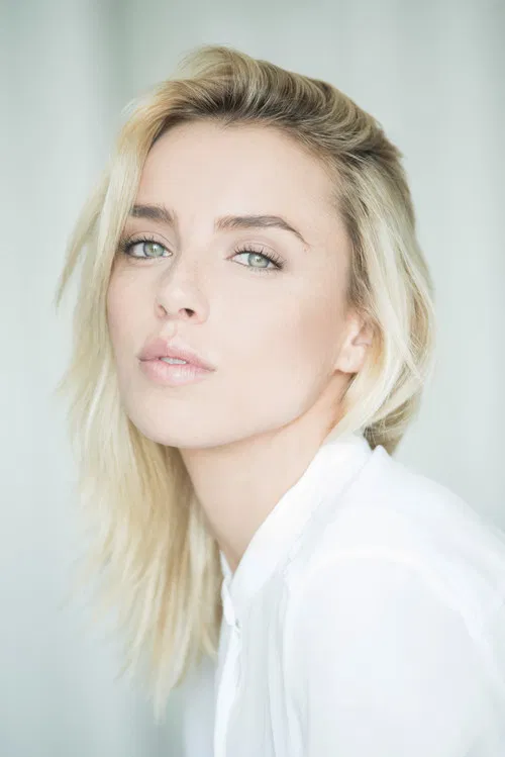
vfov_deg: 10.3
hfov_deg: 6.9
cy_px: 378
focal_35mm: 200
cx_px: 252
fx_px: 4204
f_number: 2.8
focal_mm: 200
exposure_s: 1/400
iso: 1600
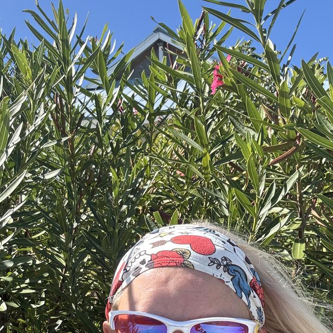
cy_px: 263
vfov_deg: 34.4
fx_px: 522
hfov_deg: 35.4
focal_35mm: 48
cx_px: 163
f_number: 1.9
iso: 25
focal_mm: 2.69
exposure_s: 1/520
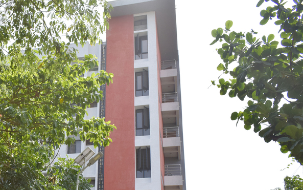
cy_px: 172
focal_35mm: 48
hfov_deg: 40.4
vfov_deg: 26.0
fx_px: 396
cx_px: 68
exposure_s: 1/500
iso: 320
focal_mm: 18
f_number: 11
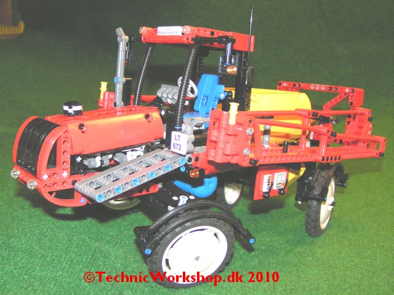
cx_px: 197
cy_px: 148
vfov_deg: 37.7
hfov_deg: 49.0
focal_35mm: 38
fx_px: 433
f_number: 2.8
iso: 200
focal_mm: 5.8
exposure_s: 1/40
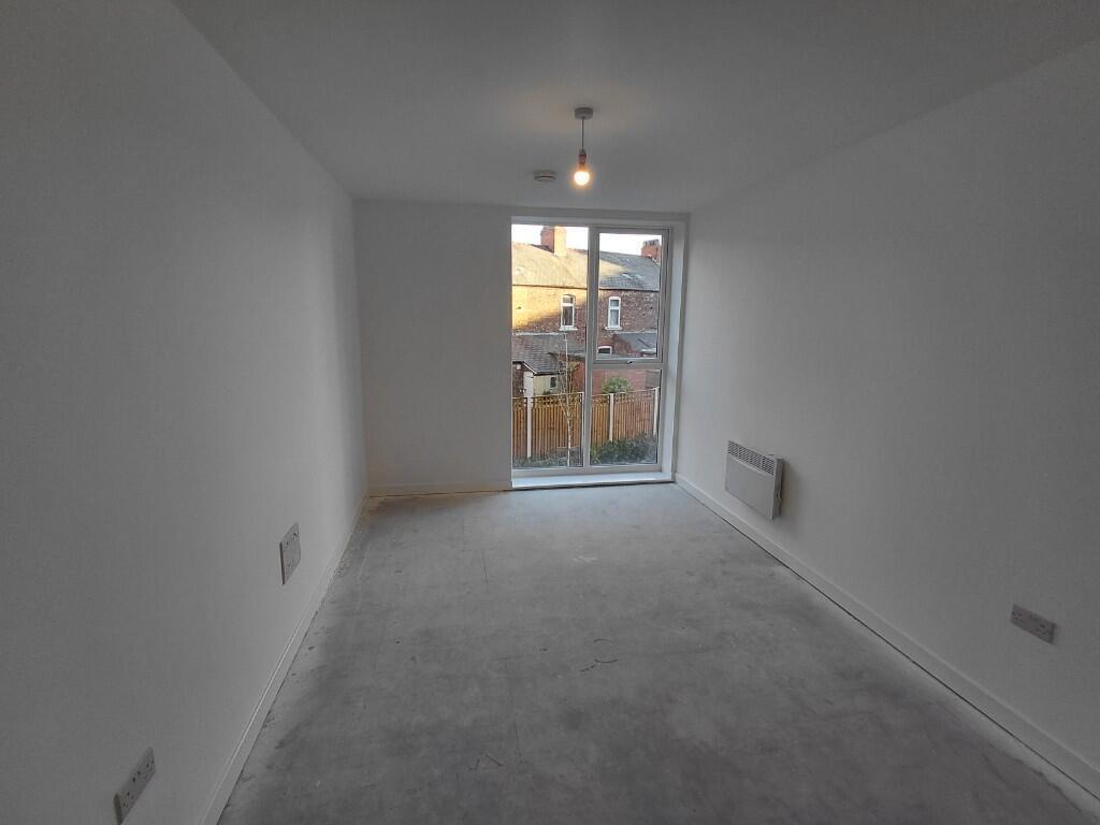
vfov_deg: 78.1
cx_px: 550
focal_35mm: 16
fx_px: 508
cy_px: 412
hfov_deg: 94.5
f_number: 2.2
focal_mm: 1.64
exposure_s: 1/120
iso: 50
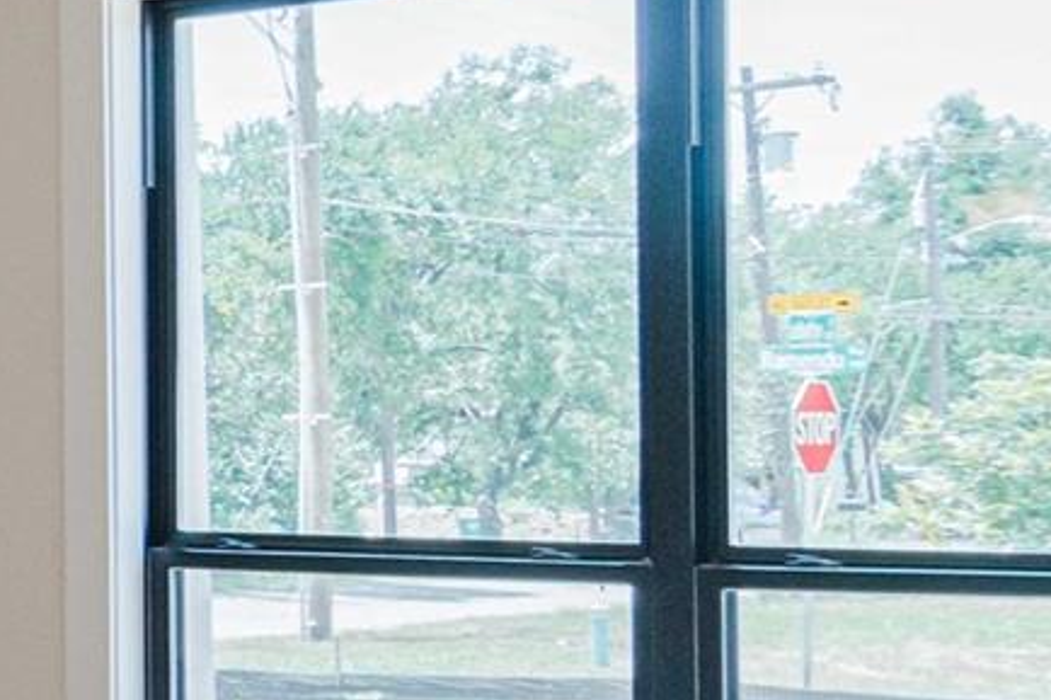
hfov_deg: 16.7
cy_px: 612
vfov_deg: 15.9
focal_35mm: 85
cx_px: -1153
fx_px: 2480
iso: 400
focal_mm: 12
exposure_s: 1/250
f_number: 5
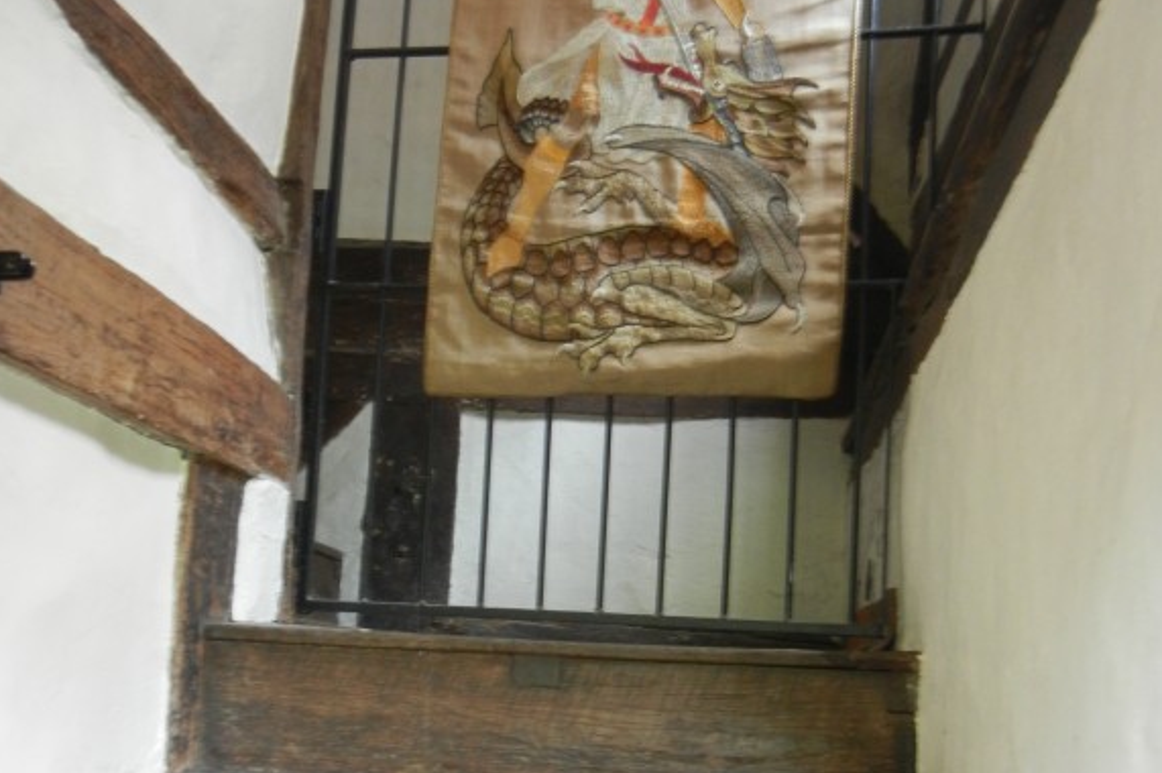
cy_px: 580
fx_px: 1355
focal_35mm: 42
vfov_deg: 31.3
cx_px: 580
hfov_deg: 46.4
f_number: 3.5
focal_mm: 5.4
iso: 400
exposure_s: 1/7.1
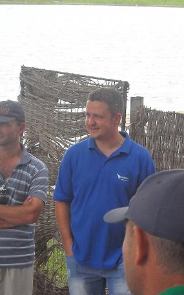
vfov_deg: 13.9
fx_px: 1204
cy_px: 147
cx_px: 122
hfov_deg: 8.7
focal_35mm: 150
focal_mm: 17.1
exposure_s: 1/154
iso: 64
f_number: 4.7
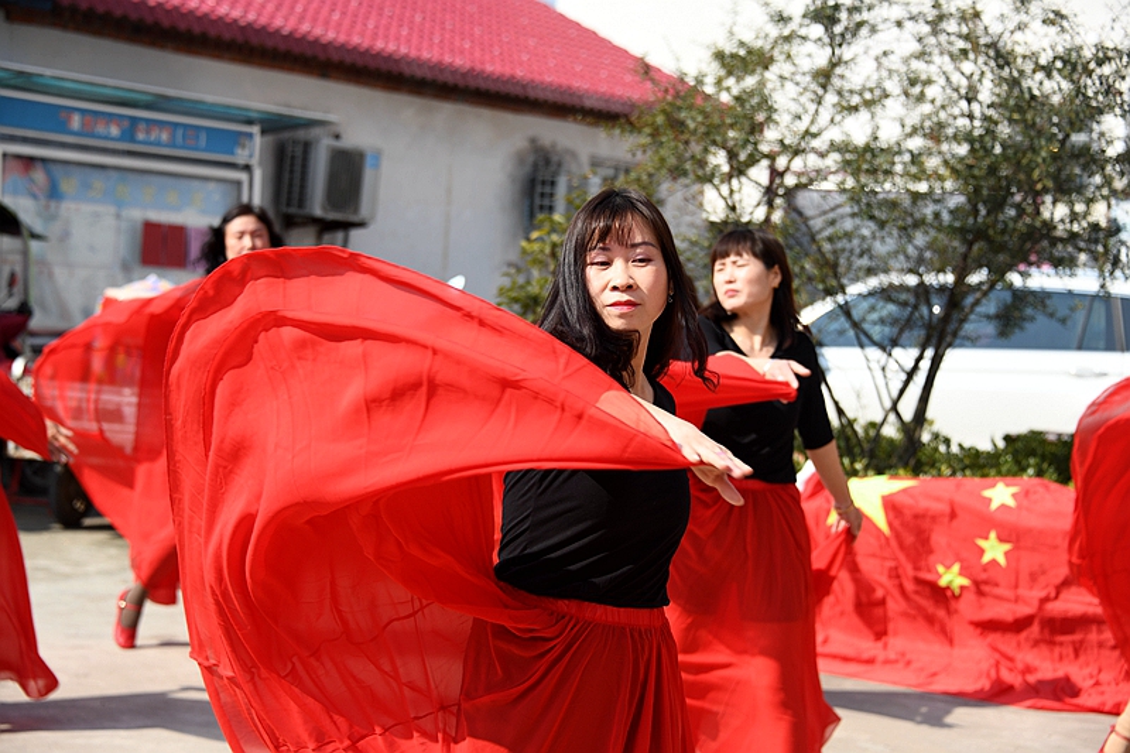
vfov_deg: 17.5
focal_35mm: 78
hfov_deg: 26.0
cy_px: 376
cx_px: 565
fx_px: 2448
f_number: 5
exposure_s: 1/500
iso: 125
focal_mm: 78
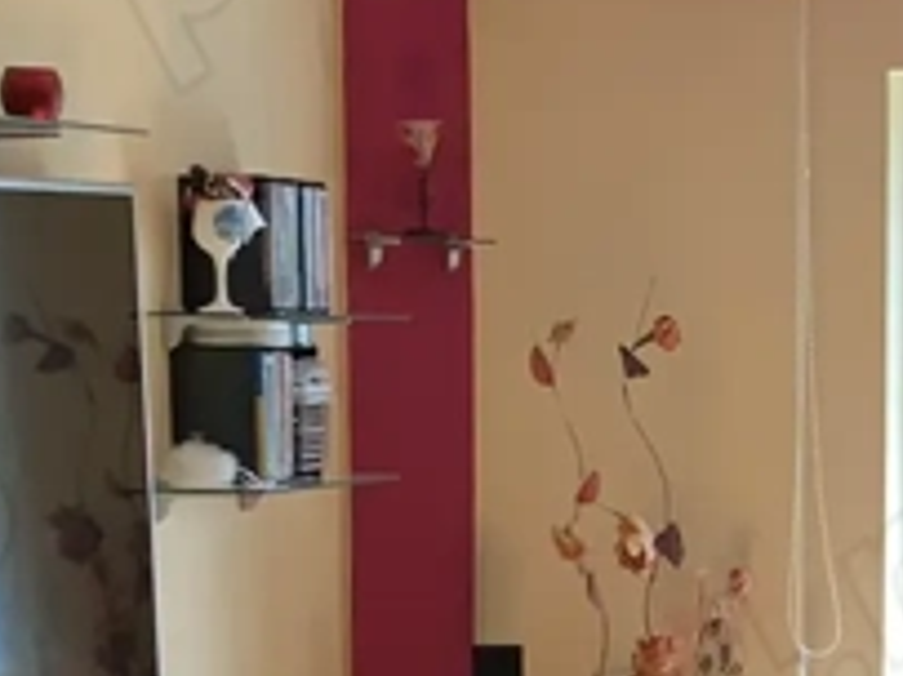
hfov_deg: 14.9
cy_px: 889
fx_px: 3337
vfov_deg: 11.3
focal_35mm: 128
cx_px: 1094
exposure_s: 1/68
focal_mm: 4.25
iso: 100
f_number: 1.8
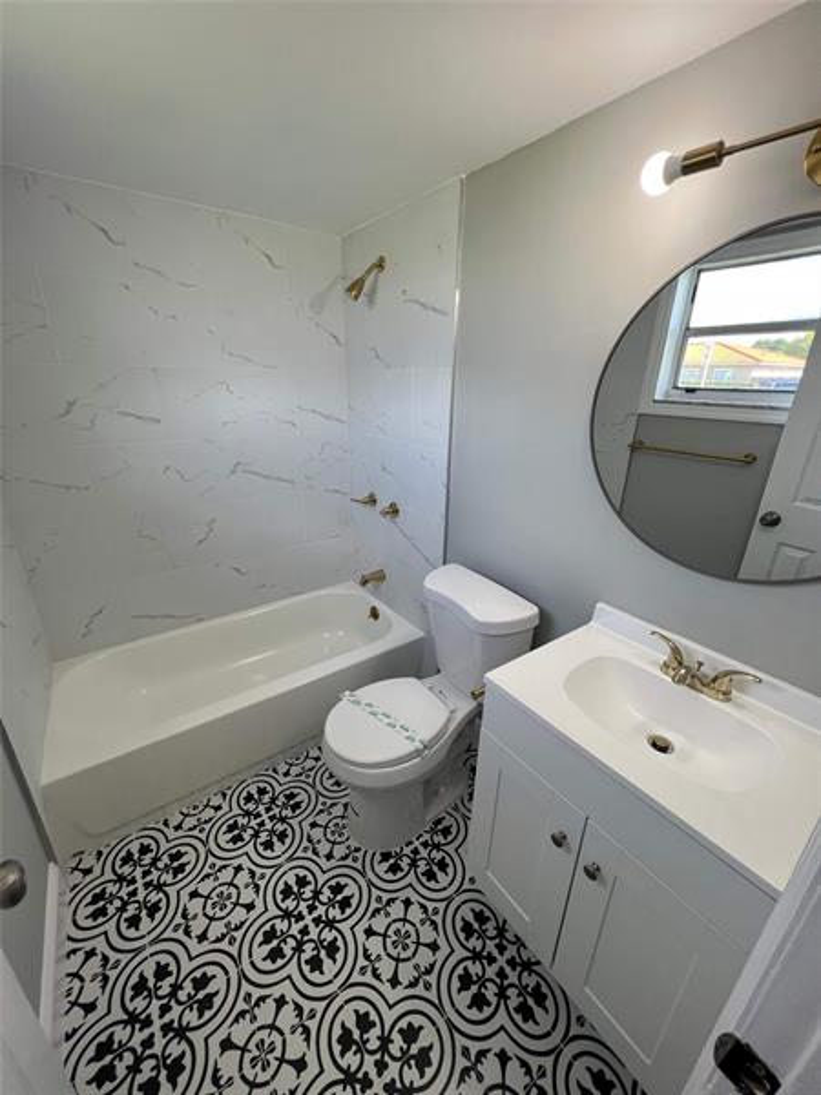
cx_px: 410
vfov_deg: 106.2
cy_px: 548
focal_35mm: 13
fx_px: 411
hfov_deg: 89.9
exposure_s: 1/120
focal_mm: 1.57
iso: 64
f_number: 1.8
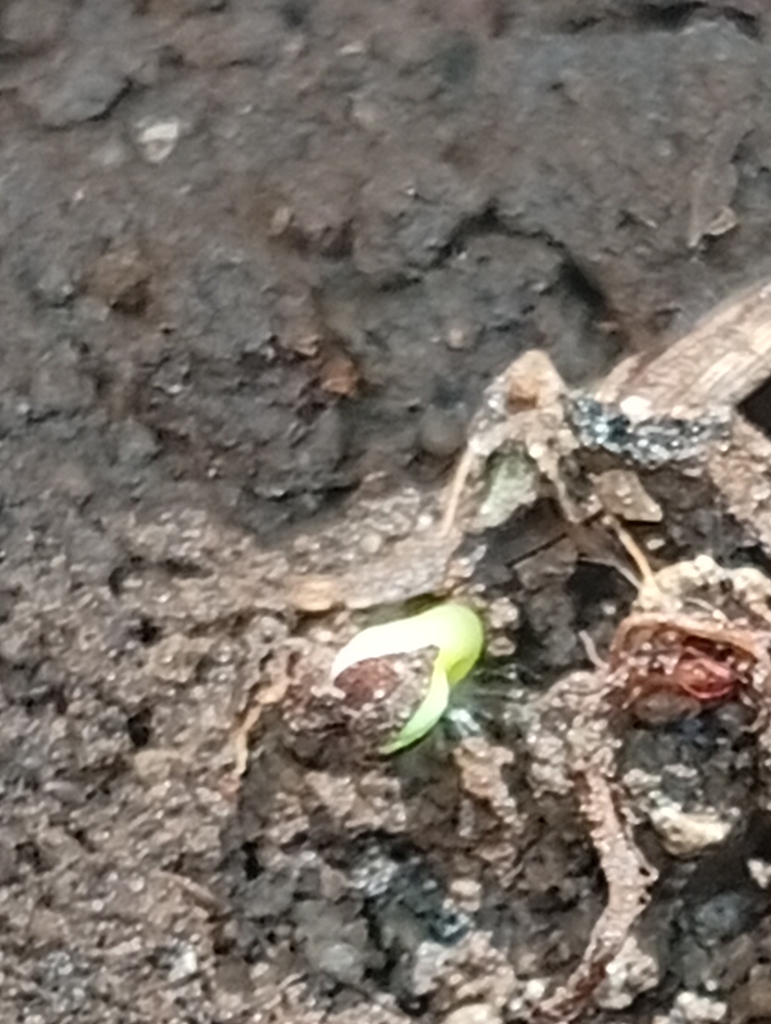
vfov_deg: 9.9
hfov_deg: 7.4
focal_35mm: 198
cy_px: 879
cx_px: 1006
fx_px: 5864
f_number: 1.8
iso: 124
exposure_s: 1/50
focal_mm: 3.98
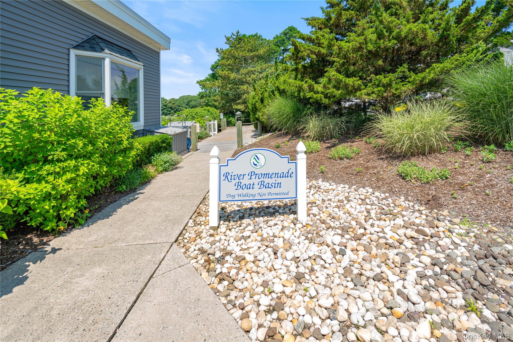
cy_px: 171
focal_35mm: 16
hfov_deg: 96.7
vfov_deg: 73.7
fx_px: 228
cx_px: 256
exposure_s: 1/200
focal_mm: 16
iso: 64
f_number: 5.6
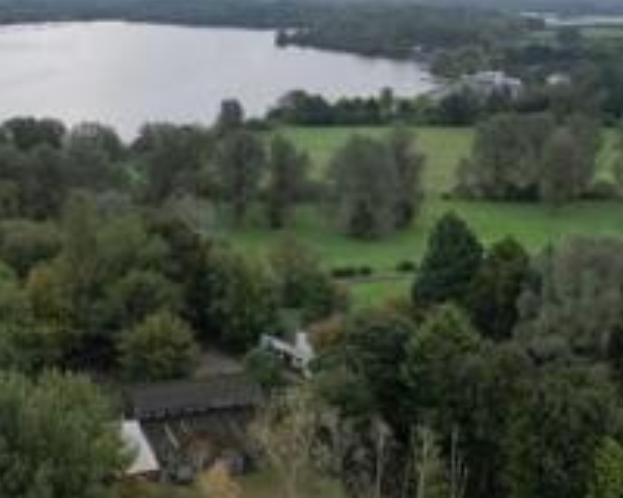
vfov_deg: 30.7
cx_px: 90
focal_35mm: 49
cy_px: 177
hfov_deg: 36.2
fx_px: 903
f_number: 2.8
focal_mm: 8.38
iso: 100
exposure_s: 1/1250
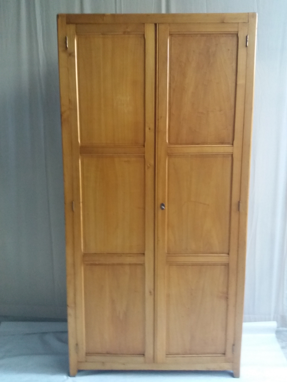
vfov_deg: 63.4
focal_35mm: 28
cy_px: 191
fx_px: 310
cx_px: 144
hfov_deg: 49.7
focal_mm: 3.7
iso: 320
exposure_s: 1/17
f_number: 1.9
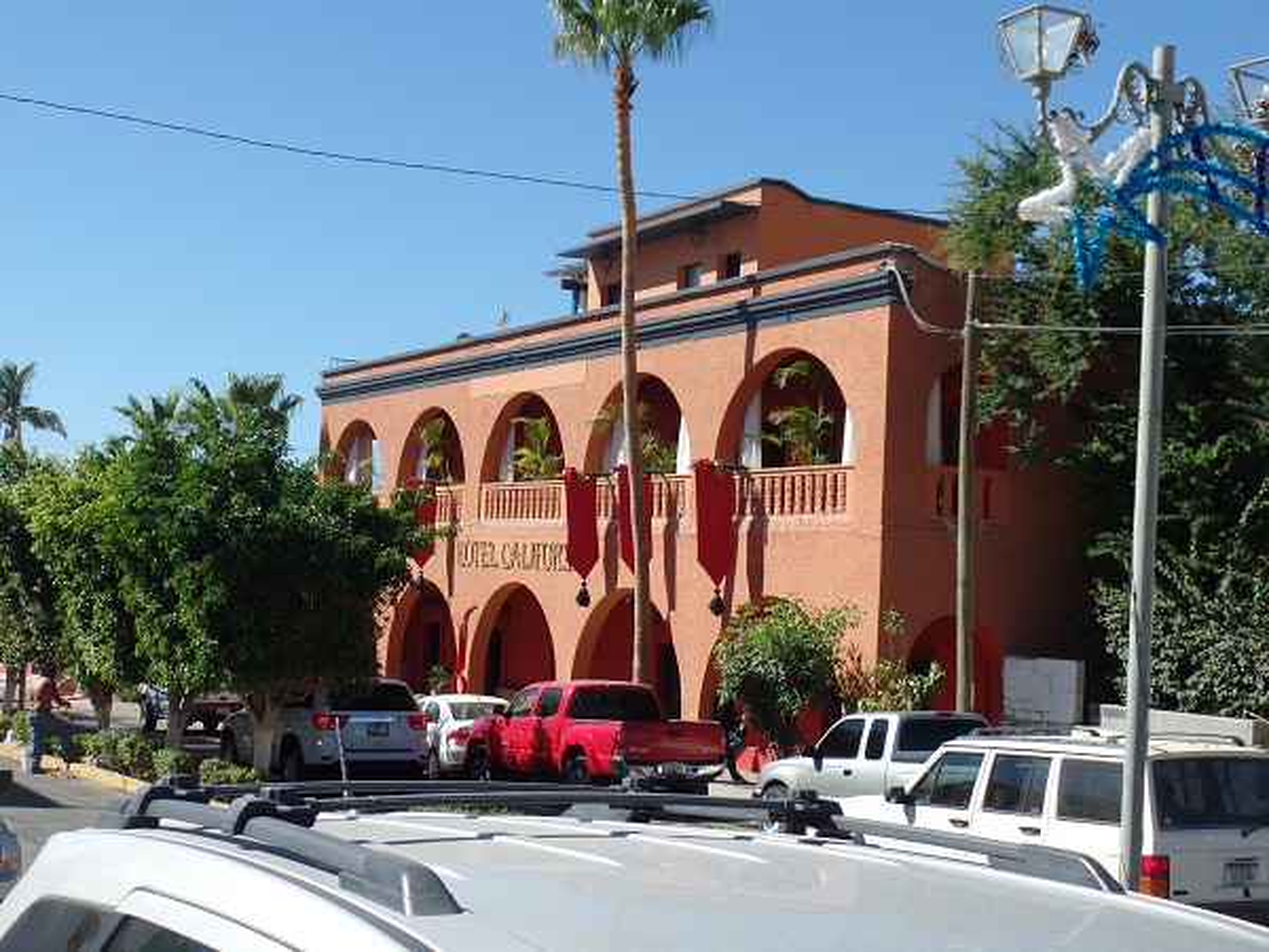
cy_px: 476
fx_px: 1906
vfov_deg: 28.0
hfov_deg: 36.8
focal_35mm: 52
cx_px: 634
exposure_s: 1/750
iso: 80
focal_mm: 9.2
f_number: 3.4
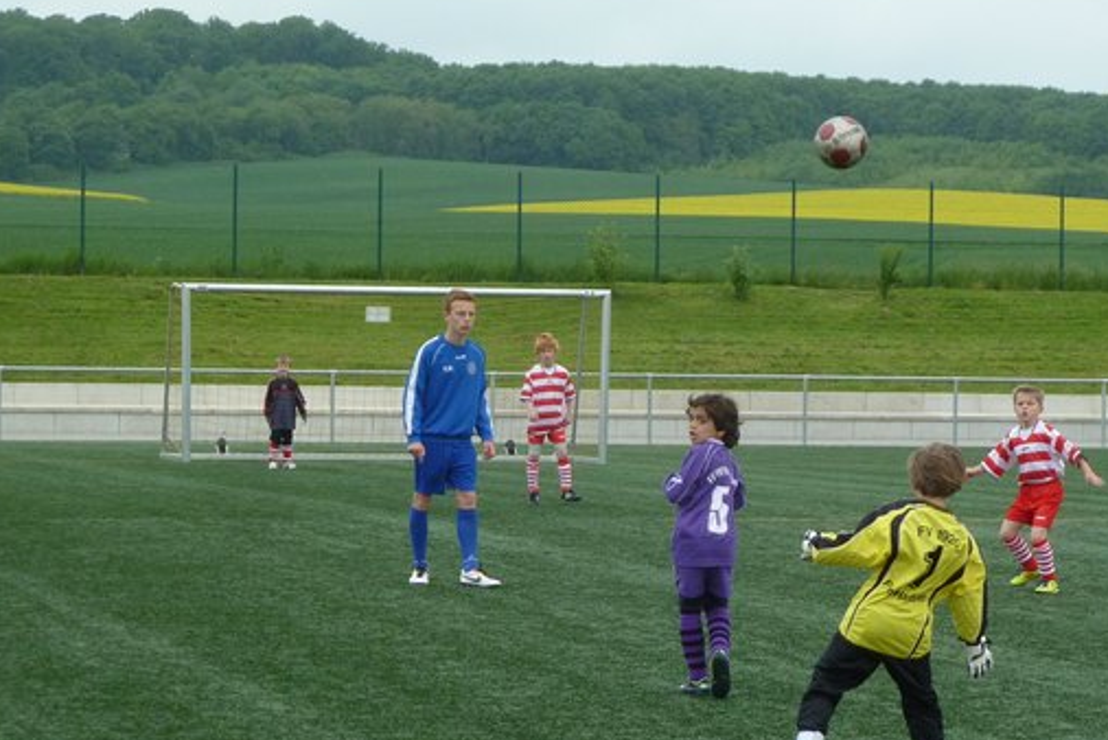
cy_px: 402
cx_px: 572
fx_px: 4250
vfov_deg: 10.0
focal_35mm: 138
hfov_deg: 14.9
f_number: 4.3
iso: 160
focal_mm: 15.8
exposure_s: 1/400
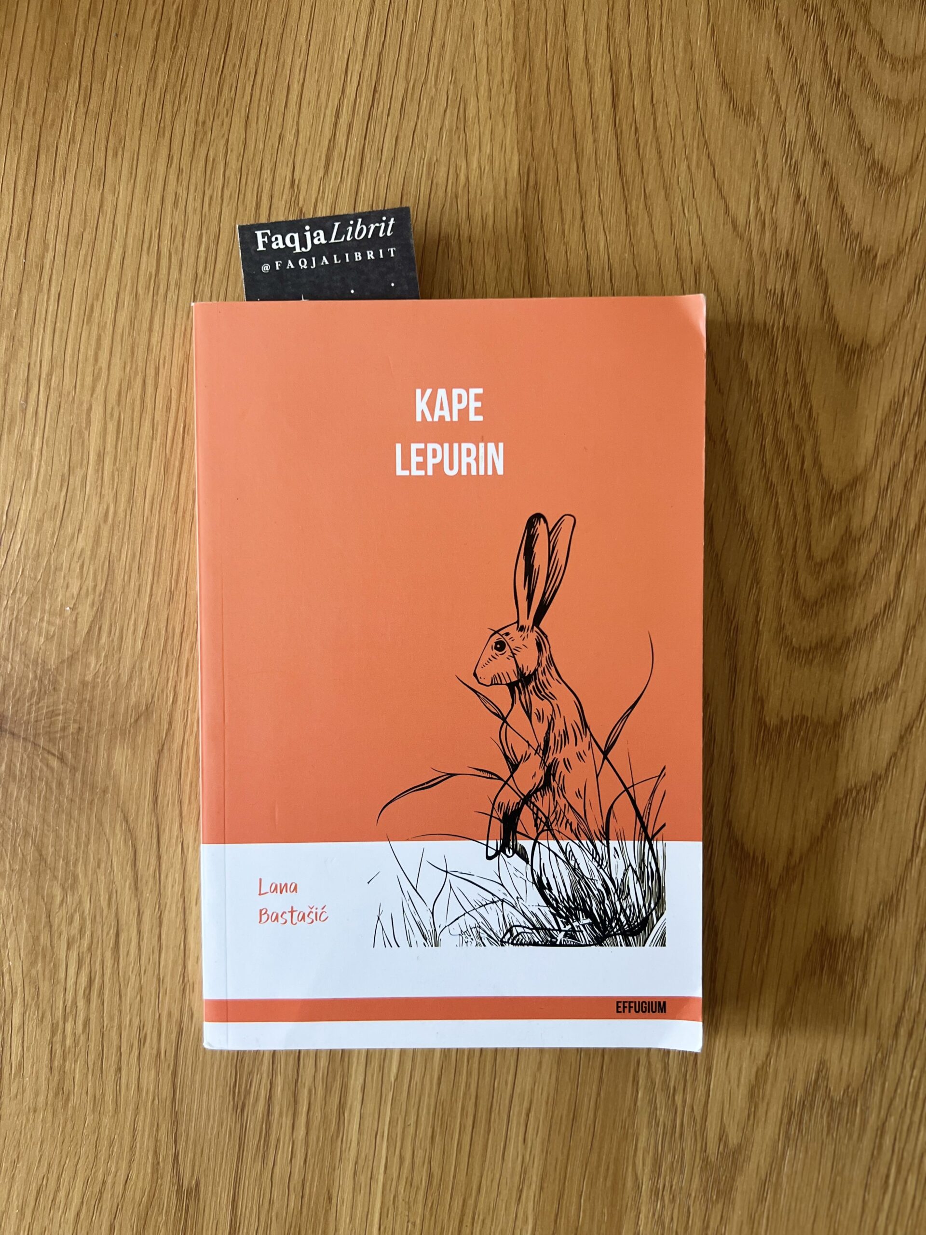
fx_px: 927
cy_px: 618
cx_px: 463
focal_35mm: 26
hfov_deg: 53.1
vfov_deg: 67.3
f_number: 1.5
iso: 160
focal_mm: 5.7
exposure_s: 1/60
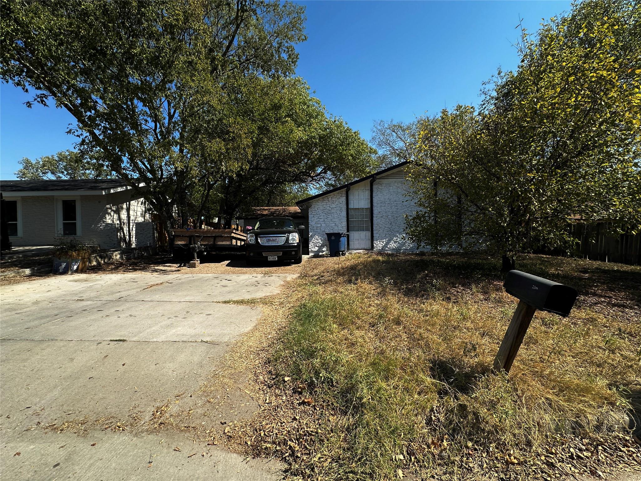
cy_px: 240
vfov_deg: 85.7
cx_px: 320
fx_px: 259
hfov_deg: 102.1
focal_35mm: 14
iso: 40
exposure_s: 1/1335
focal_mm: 2.22
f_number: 2.2
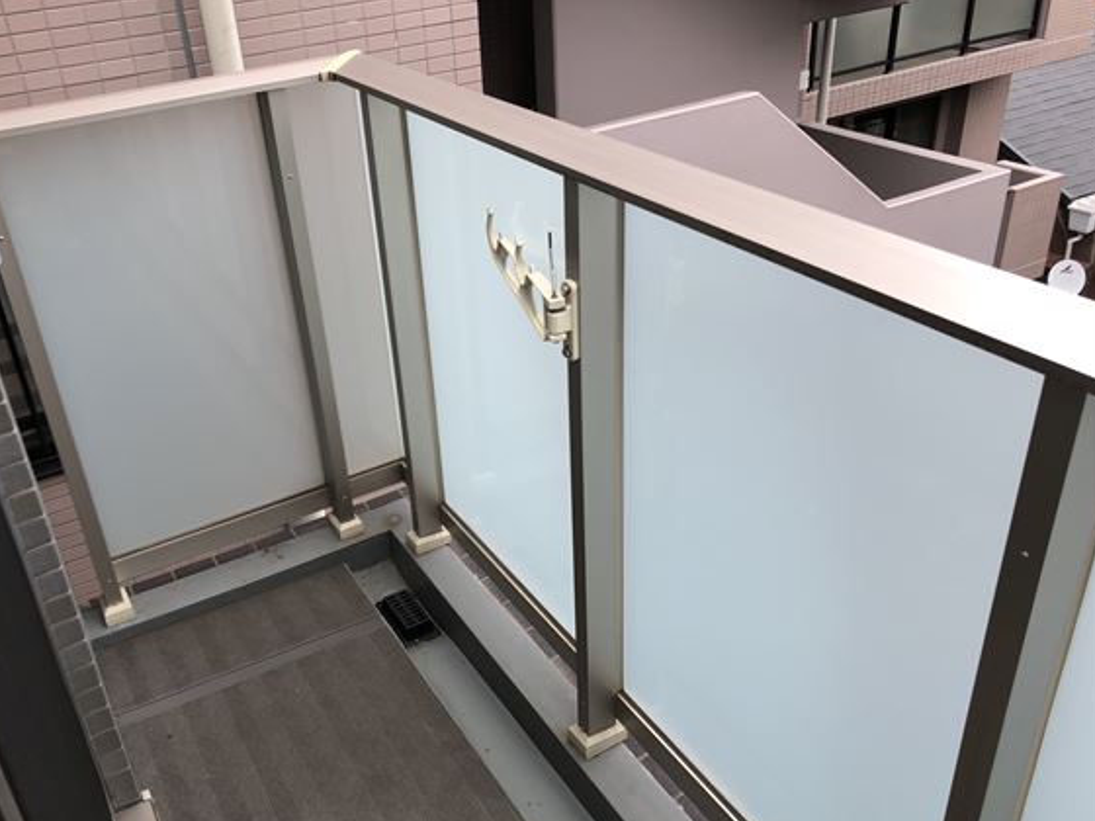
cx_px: 481
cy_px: 405
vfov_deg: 44.2
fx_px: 1012
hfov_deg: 56.7
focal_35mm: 32
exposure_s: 1/119
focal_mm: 3.99
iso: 20
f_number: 1.8
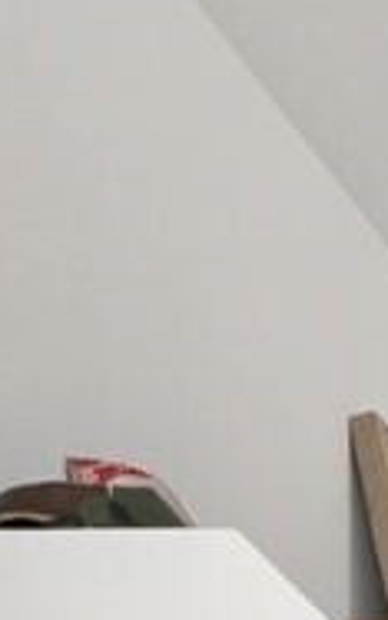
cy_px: 1475
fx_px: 2502
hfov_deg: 7.5
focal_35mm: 148
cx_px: 1260
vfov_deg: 11.7
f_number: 9
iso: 500
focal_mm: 16
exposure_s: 1/4
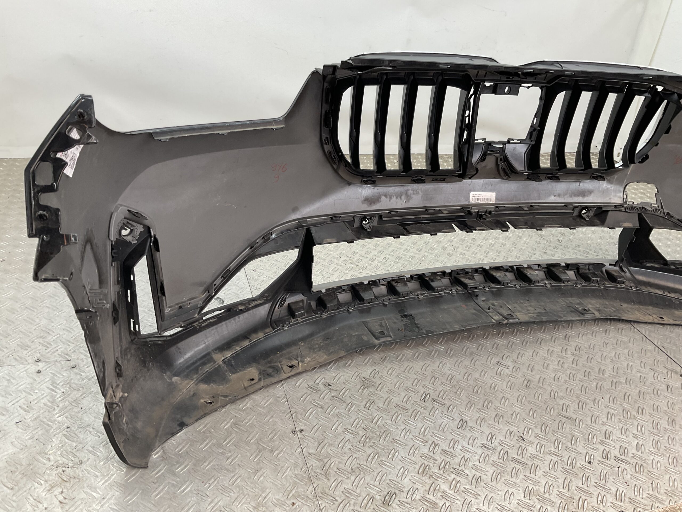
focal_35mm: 29
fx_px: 571
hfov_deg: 61.7
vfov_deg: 48.2
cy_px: 256
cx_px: 341
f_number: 1.8
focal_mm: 3
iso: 32
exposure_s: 1/100
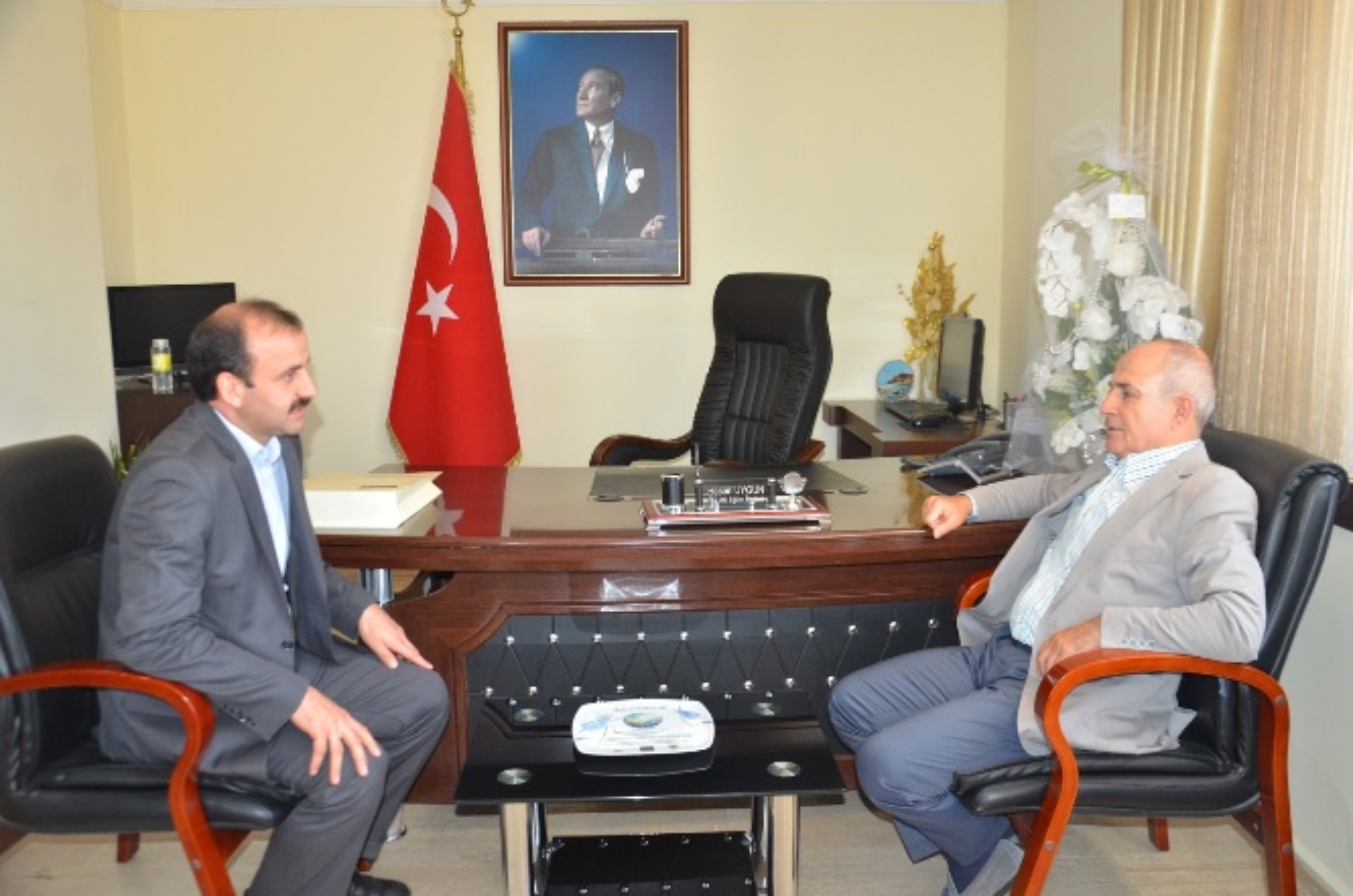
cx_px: 676
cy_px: 448
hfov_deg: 59.6
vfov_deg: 41.5
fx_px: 1181
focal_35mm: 32
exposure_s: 1/60
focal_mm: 21
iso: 800
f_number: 5
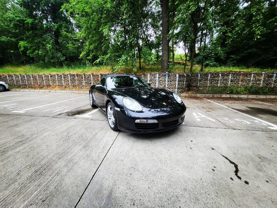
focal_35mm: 13
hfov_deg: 106.2
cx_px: 138
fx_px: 104
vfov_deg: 89.9
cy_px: 104
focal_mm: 1.74
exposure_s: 1/291
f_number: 2.2
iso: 32
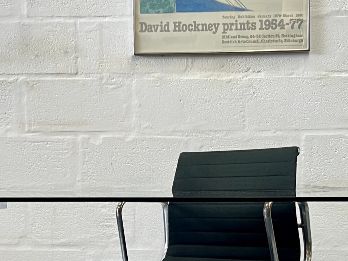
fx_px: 693
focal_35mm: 69
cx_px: 179
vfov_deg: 21.1
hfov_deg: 28.2
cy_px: 195
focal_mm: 5.7
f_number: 1.5
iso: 80
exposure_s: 1/50
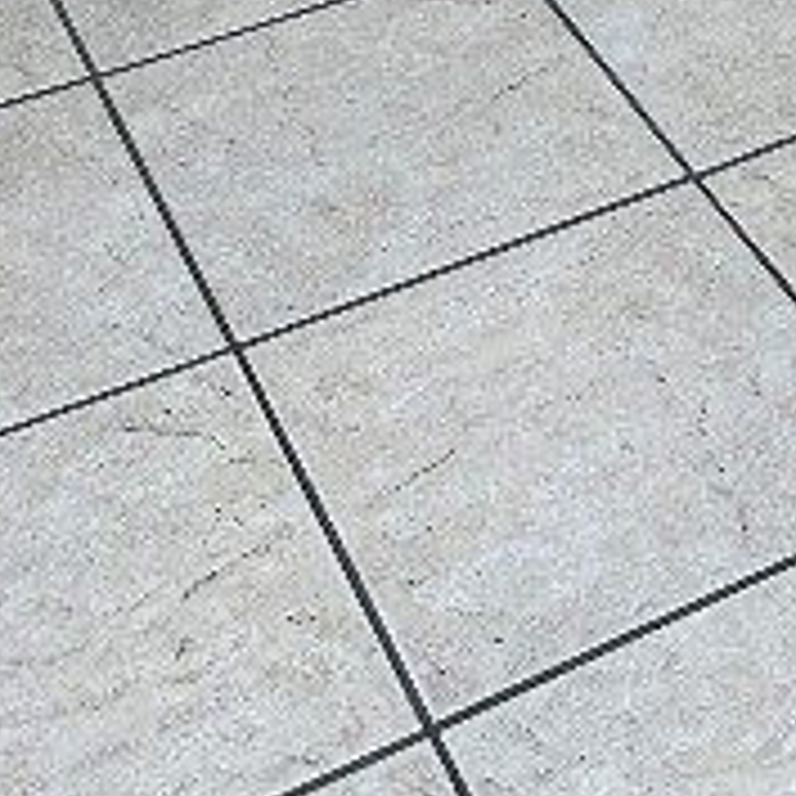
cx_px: 872
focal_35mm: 92
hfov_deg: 18.2
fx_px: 2393
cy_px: -711
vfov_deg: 15.7
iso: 125
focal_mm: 6.86
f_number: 1.78
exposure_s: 1/60
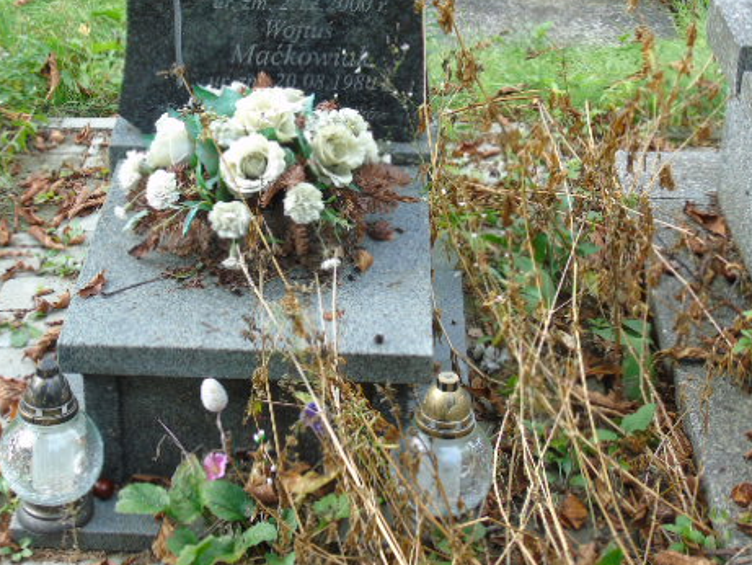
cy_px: 204
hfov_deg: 25.9
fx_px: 1630
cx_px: 269
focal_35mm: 75
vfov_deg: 19.6
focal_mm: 9.6
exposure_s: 1/80
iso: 80
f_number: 4.3
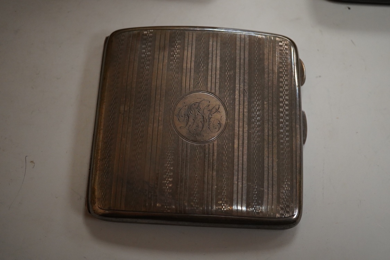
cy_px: 130
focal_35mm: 45
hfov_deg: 43.6
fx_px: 487
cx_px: 195
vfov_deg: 29.9
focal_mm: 30
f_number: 4.5
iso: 2500
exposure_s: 1/500
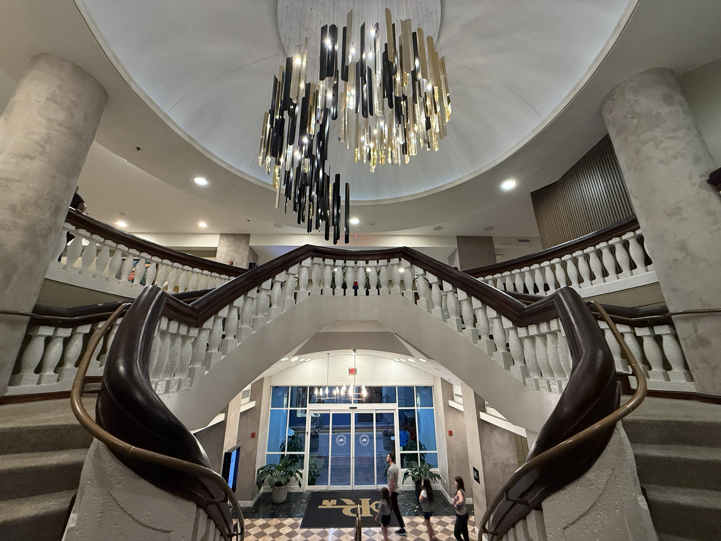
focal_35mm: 14
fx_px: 292
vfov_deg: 85.7
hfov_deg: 102.1
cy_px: 270
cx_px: 360
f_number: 2.2
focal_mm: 2.22
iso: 400
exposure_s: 1/60
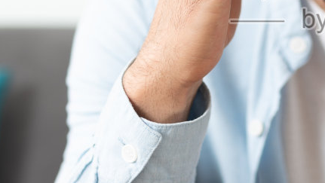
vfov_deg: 8.9
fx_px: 1173
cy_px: -15
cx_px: 354
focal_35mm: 136
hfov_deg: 15.4
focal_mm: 35
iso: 100
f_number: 1.8
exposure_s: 1/160
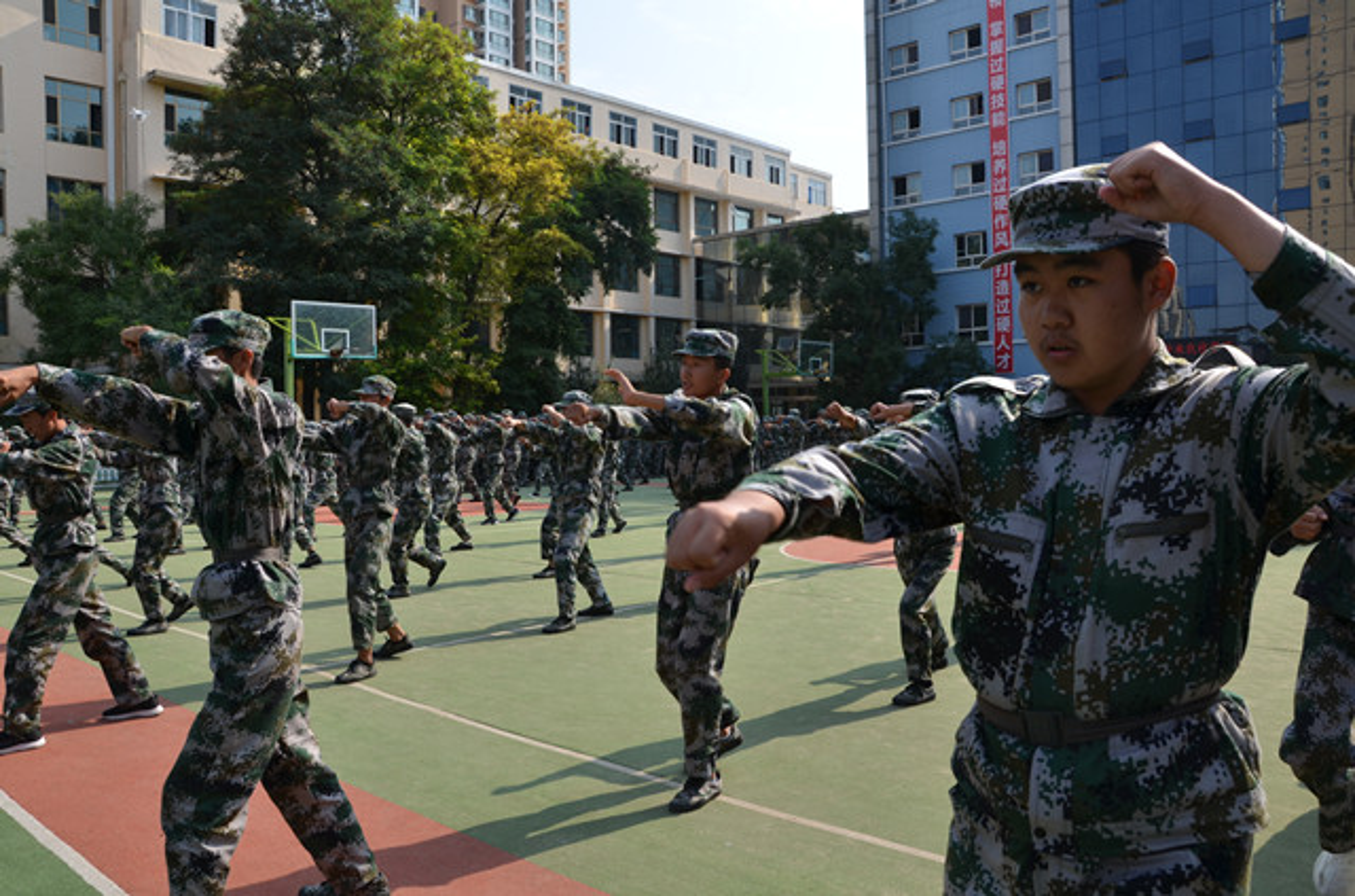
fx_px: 1013
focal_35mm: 27
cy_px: 448
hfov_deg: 67.5
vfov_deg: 47.7
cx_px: 678
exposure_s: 1/250
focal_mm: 18
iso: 125
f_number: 8
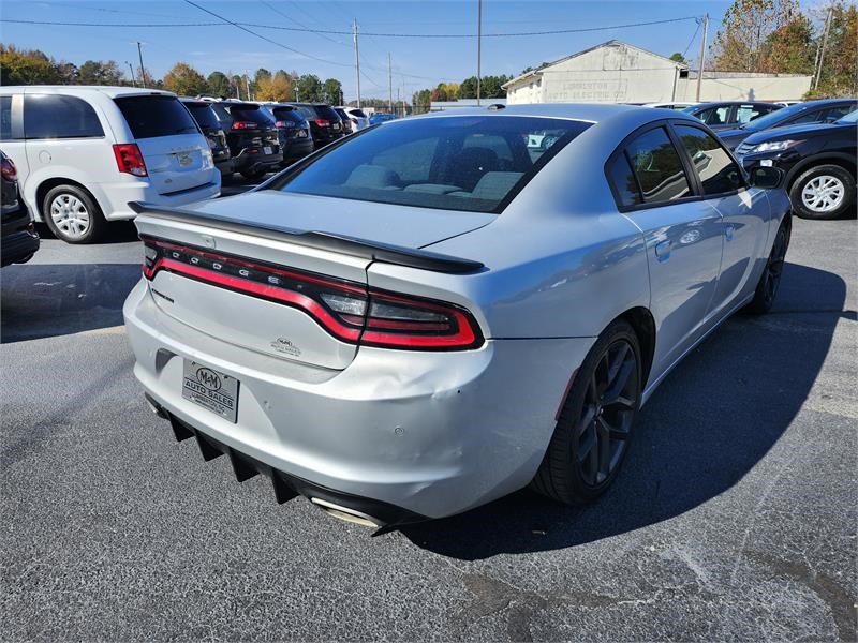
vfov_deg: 58.9
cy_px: 322
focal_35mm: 23
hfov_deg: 73.9
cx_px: 429
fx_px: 570
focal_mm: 5.54
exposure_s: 1/1406
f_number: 1.8
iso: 25
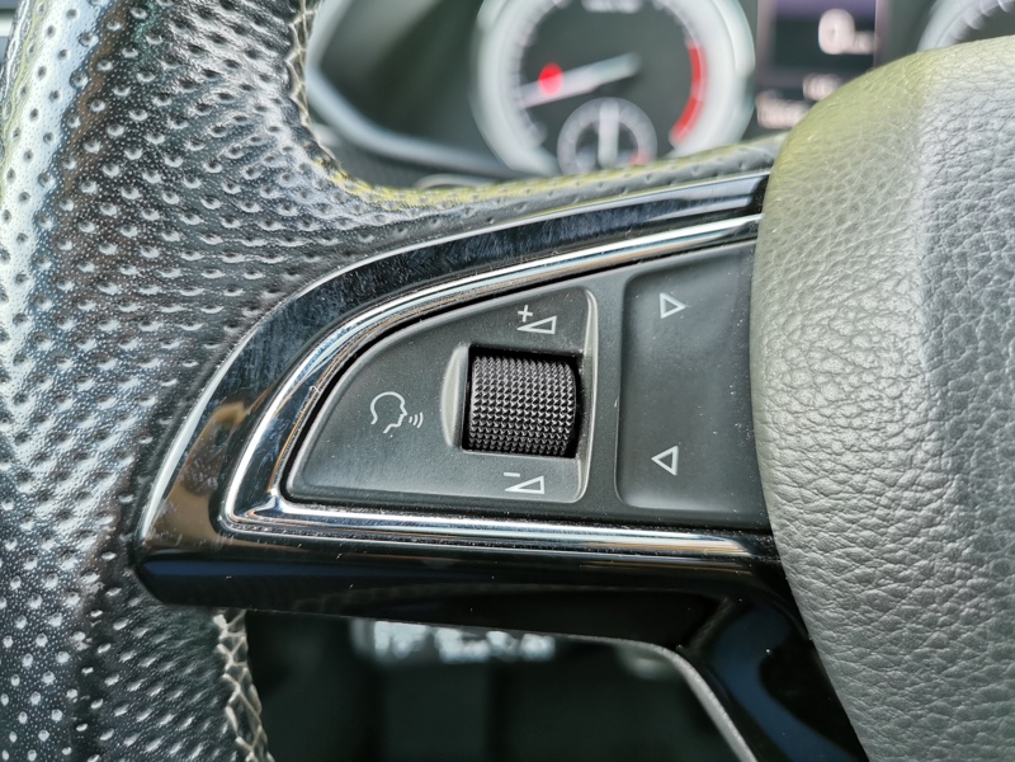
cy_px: 381
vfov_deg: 51.4
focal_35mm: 27
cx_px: 508
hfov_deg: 65.3
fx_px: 792
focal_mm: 5.58
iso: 125
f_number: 1.8
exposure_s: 1/100
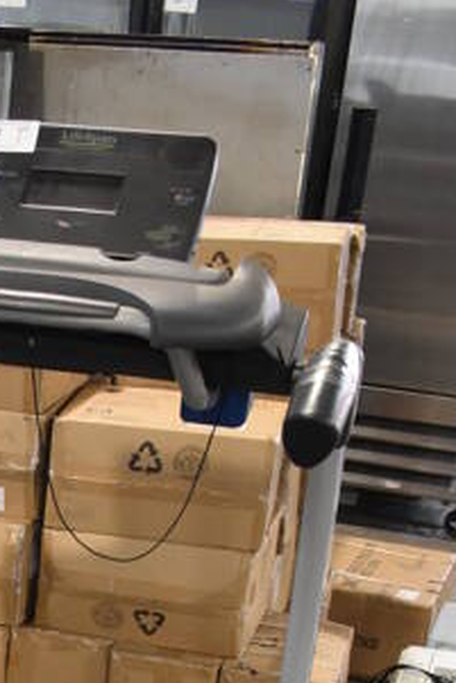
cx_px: -193
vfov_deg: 22.0
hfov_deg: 15.6
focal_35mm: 82
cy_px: 907
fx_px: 1556
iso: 2000
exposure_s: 1/125
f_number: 3.5
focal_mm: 18
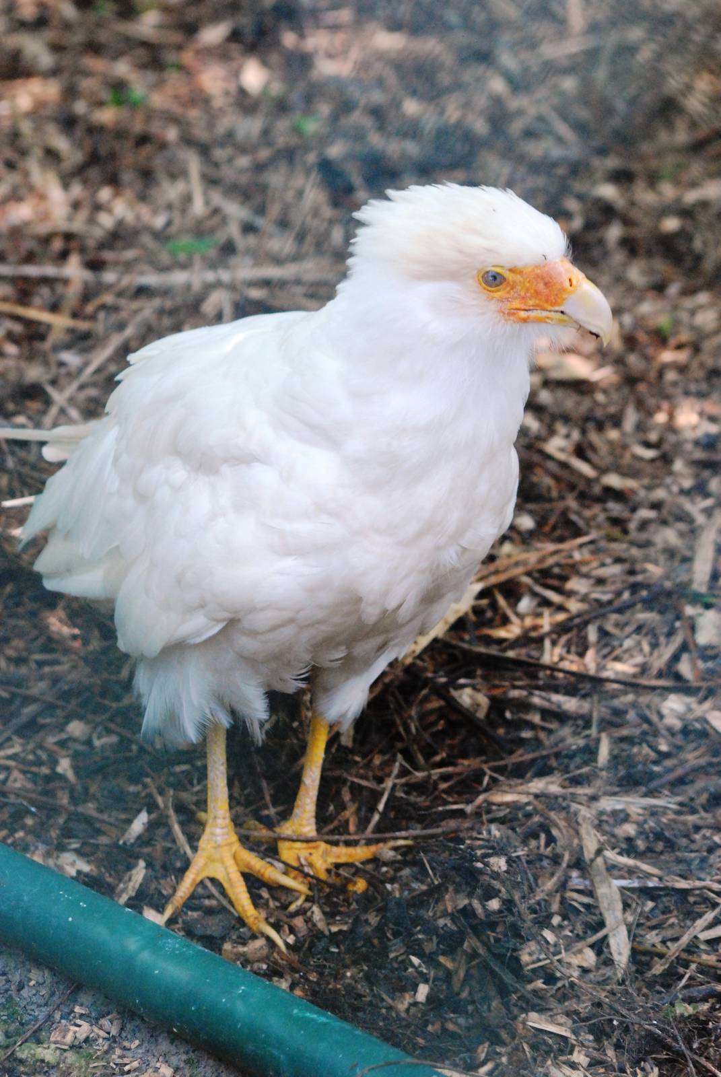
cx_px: 360
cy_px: 538
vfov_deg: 14.4
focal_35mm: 142
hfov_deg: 9.7
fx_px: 4269
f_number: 7.1
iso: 1600
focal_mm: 95
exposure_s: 1/160
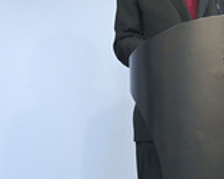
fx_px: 1286
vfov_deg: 7.9
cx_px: -12
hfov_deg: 9.9
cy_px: 16
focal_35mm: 194
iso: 5000
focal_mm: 71
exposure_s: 1/400
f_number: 5
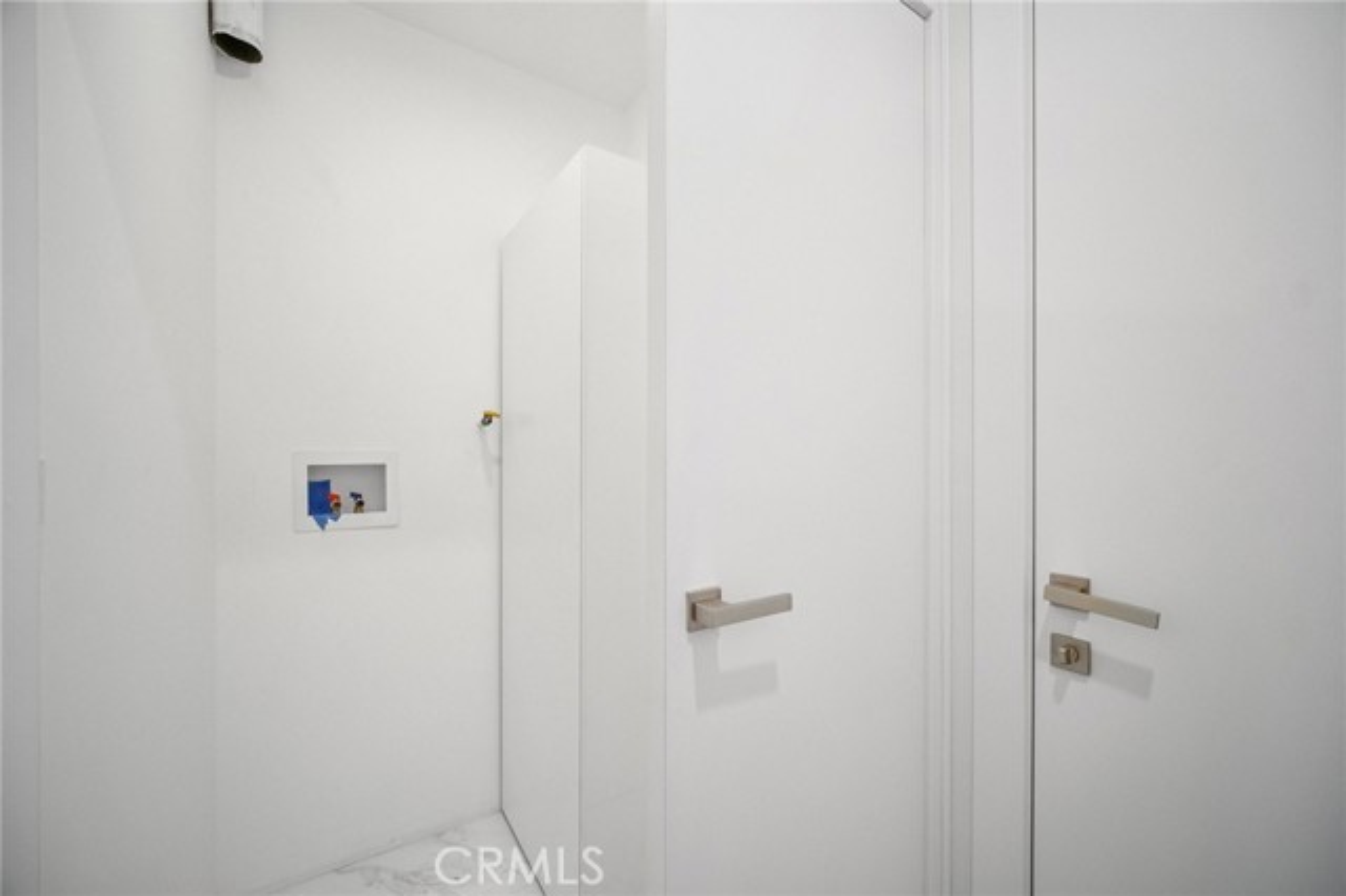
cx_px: 673
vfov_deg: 81.1
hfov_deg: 104.3
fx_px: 523
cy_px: 448
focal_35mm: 14
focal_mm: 9
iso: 160
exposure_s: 1/20
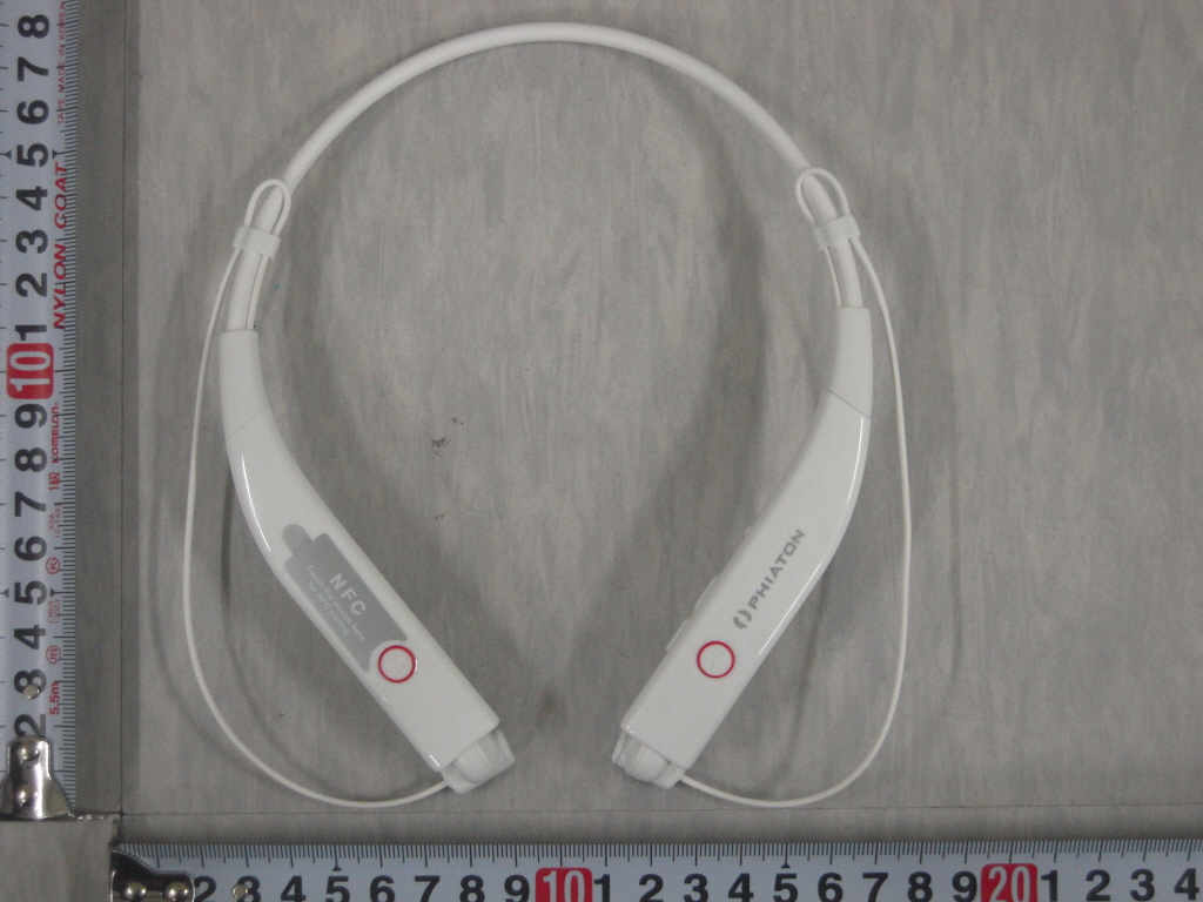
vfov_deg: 21.3
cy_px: 451
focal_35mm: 69
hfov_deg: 28.2
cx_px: 602
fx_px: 2398
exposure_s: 1/15
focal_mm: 12.3
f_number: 4.2
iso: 400
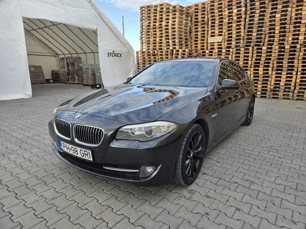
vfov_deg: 58.9
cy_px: 114
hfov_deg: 73.9
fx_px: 203
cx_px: 153
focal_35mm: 23
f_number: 1.8
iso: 80
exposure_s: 1/713
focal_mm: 5.4
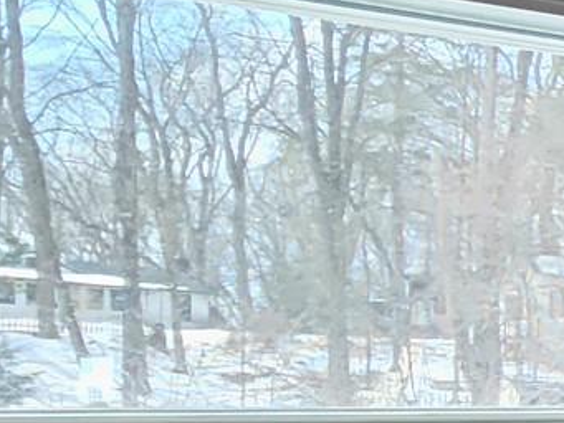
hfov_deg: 14.4
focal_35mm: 78
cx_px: 1399
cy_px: 375
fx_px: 1271
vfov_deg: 18.6
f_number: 2.2
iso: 80
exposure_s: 1/60
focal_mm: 2.2
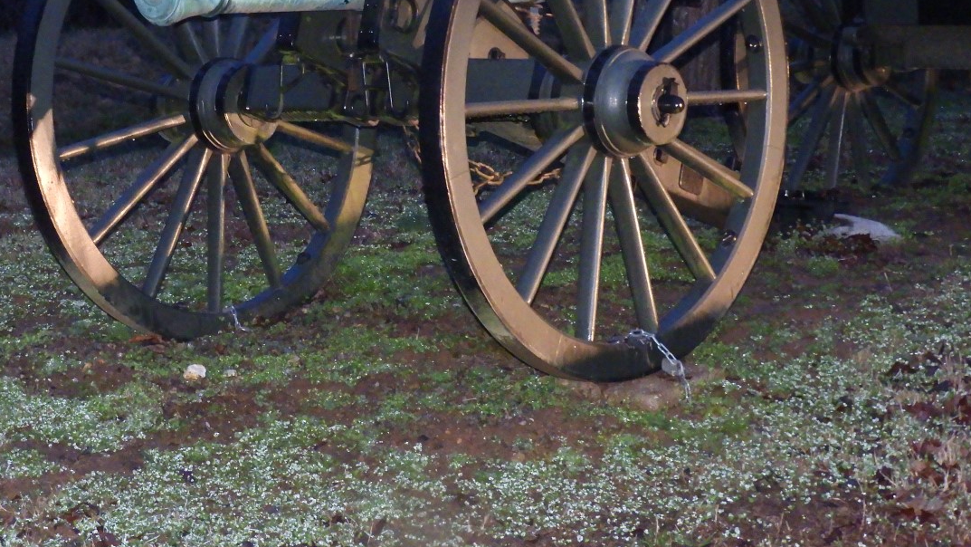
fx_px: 2446
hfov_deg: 22.4
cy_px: 139
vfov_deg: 12.7
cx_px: 331
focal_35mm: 95
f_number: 4.2
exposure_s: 1/30
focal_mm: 11.6
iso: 1600
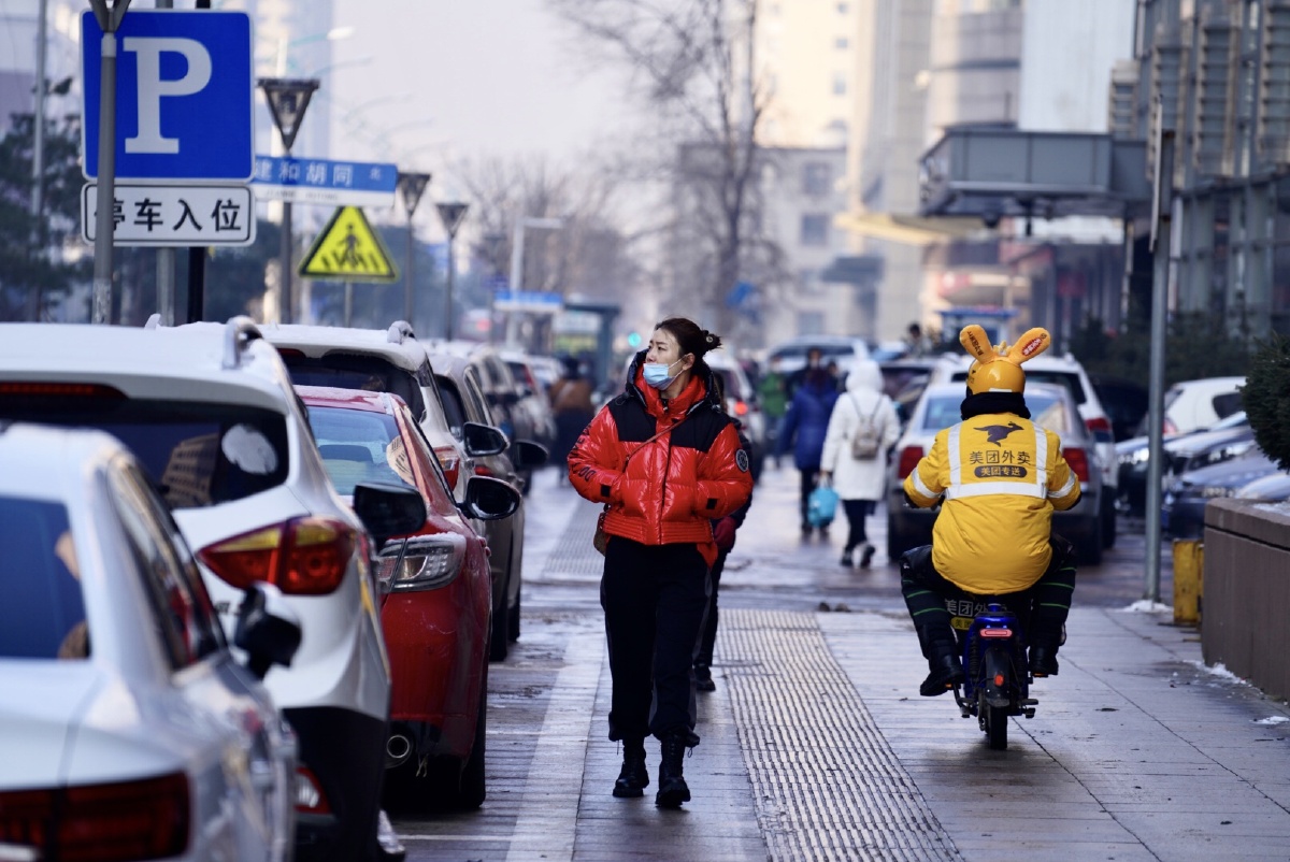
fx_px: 7172
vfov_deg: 6.9
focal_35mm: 200
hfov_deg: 10.3
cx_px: 645
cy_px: 431
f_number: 4
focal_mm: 200
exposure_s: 1/320
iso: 100
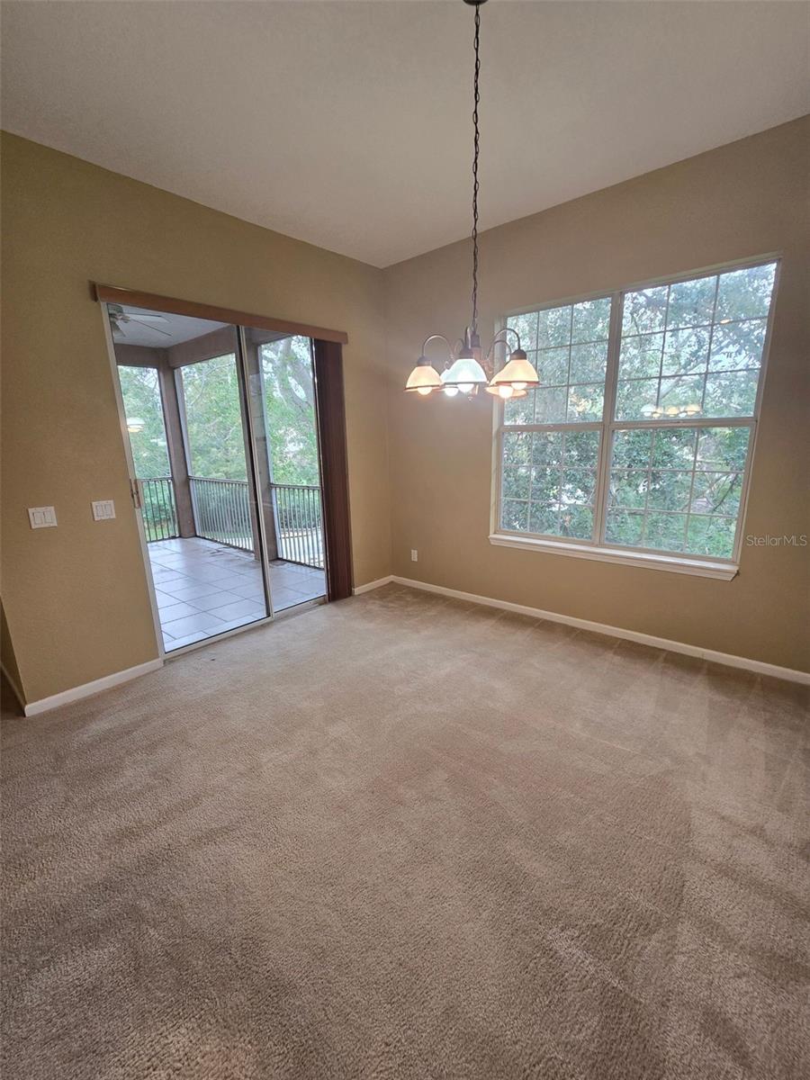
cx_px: 405
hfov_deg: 89.9
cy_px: 540
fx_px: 406
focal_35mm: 13
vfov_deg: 106.2
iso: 80
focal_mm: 2.2
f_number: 2.2
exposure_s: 1/60
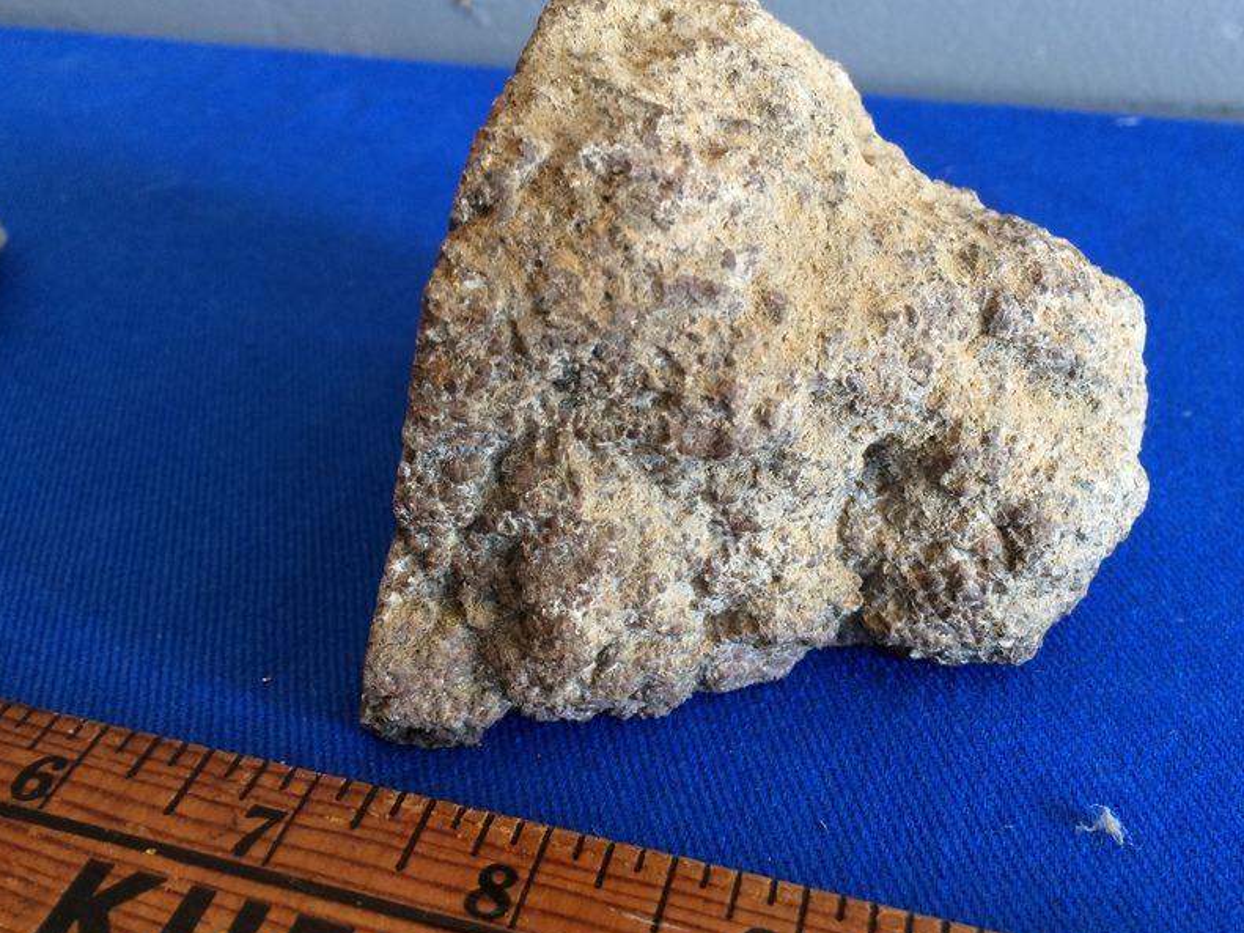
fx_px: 1186
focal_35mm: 33
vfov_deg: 42.9
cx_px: 620
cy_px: 454
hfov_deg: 55.4
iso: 80
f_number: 2.2
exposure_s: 1/30
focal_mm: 4.15
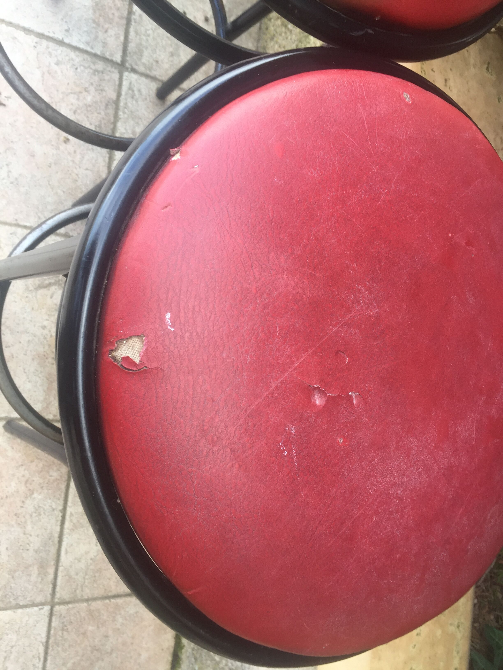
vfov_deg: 61.7
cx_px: 252
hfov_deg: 48.2
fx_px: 562
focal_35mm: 29
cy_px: 335
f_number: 2.2
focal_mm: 4.15
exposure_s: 1/100
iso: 50
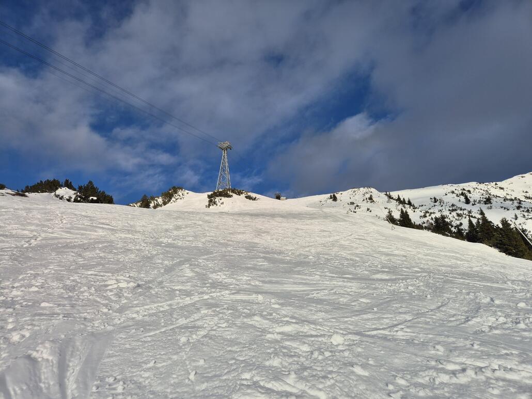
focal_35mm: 23
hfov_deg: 73.9
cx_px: 266
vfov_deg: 58.9
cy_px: 200
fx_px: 354
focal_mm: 5.4
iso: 25
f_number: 1.8
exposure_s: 1/3088
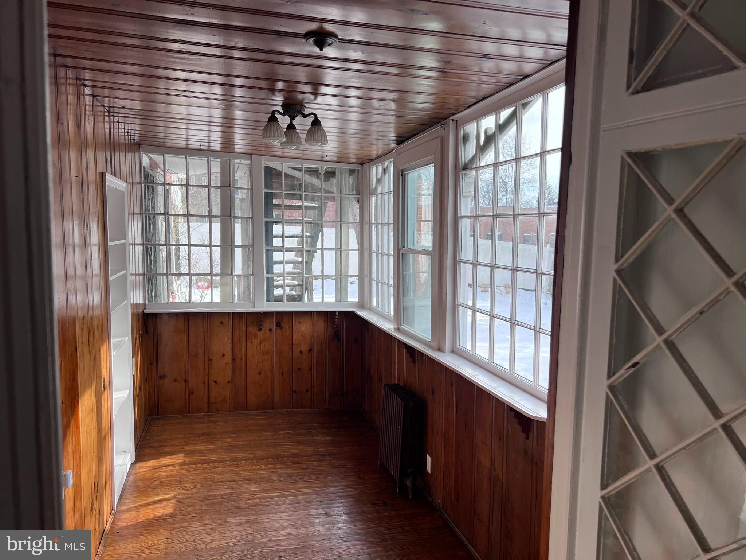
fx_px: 560
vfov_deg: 53.1
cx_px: 373
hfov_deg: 67.3
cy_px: 280
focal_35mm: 26
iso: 50
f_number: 1.5
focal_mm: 5.7
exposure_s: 1/709
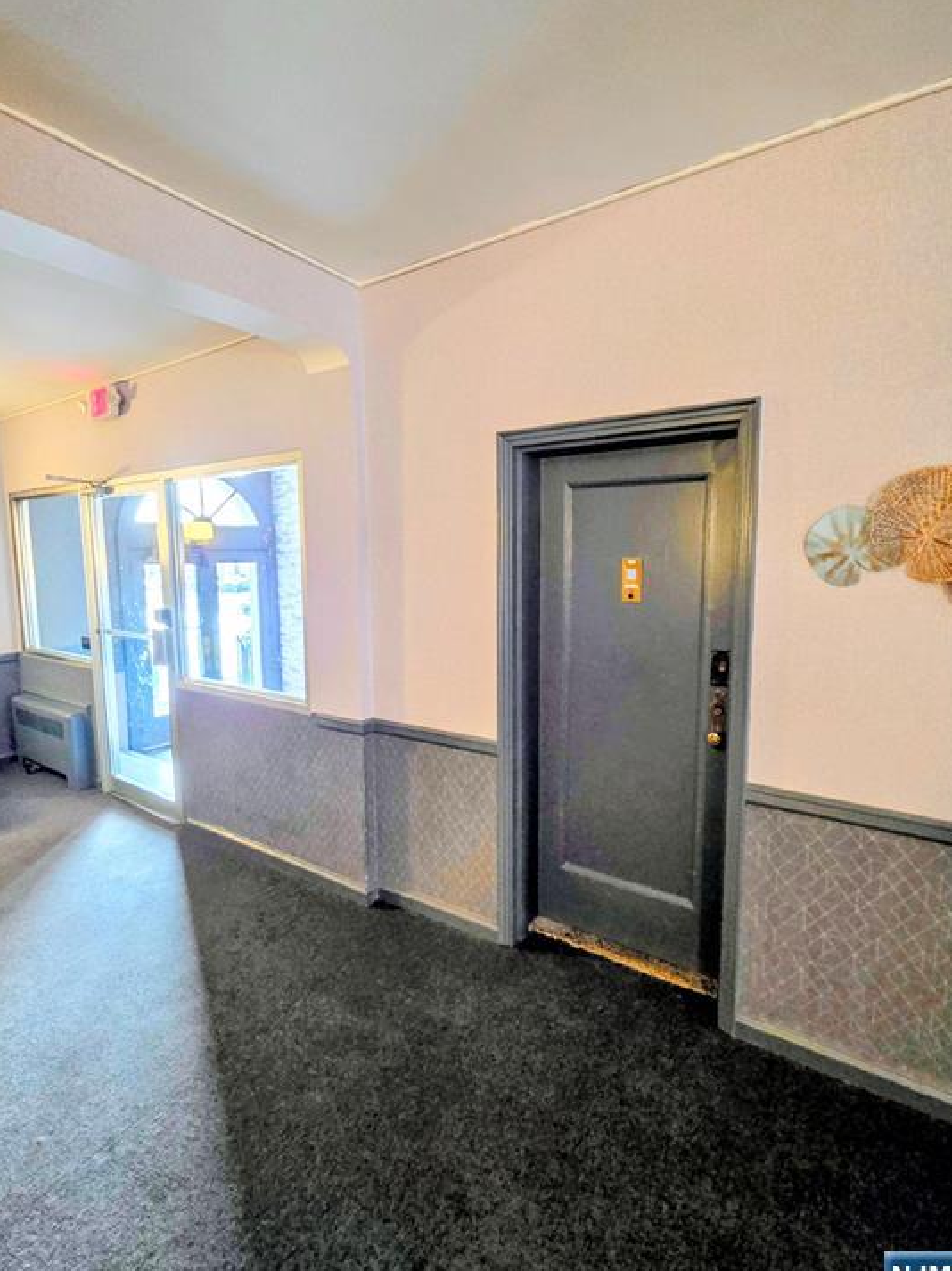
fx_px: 514
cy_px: 617
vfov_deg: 102.1
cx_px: 479
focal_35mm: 14
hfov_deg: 85.6
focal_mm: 2.2
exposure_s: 1/60
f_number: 1.9
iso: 800
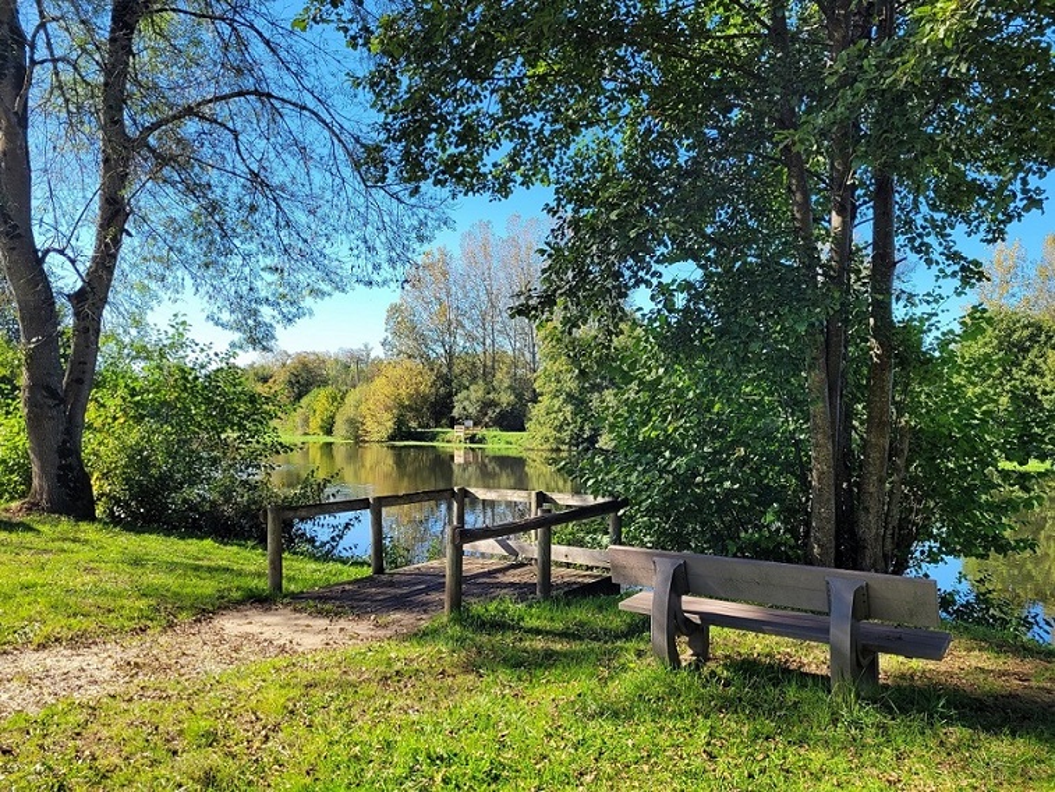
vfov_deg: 53.1
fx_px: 793
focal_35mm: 26
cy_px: 396
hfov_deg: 67.3
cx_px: 528
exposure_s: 1/764
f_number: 1.8
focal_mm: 5.4
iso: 40
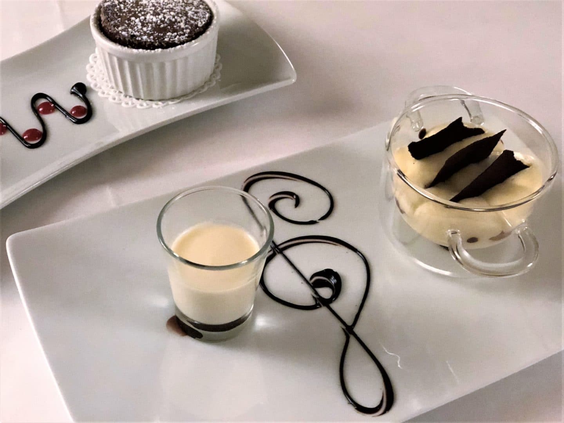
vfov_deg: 25.7
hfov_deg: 33.8
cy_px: 212
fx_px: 929
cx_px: 282
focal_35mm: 57
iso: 1250
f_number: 2.8
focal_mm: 6.6
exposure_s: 1/50
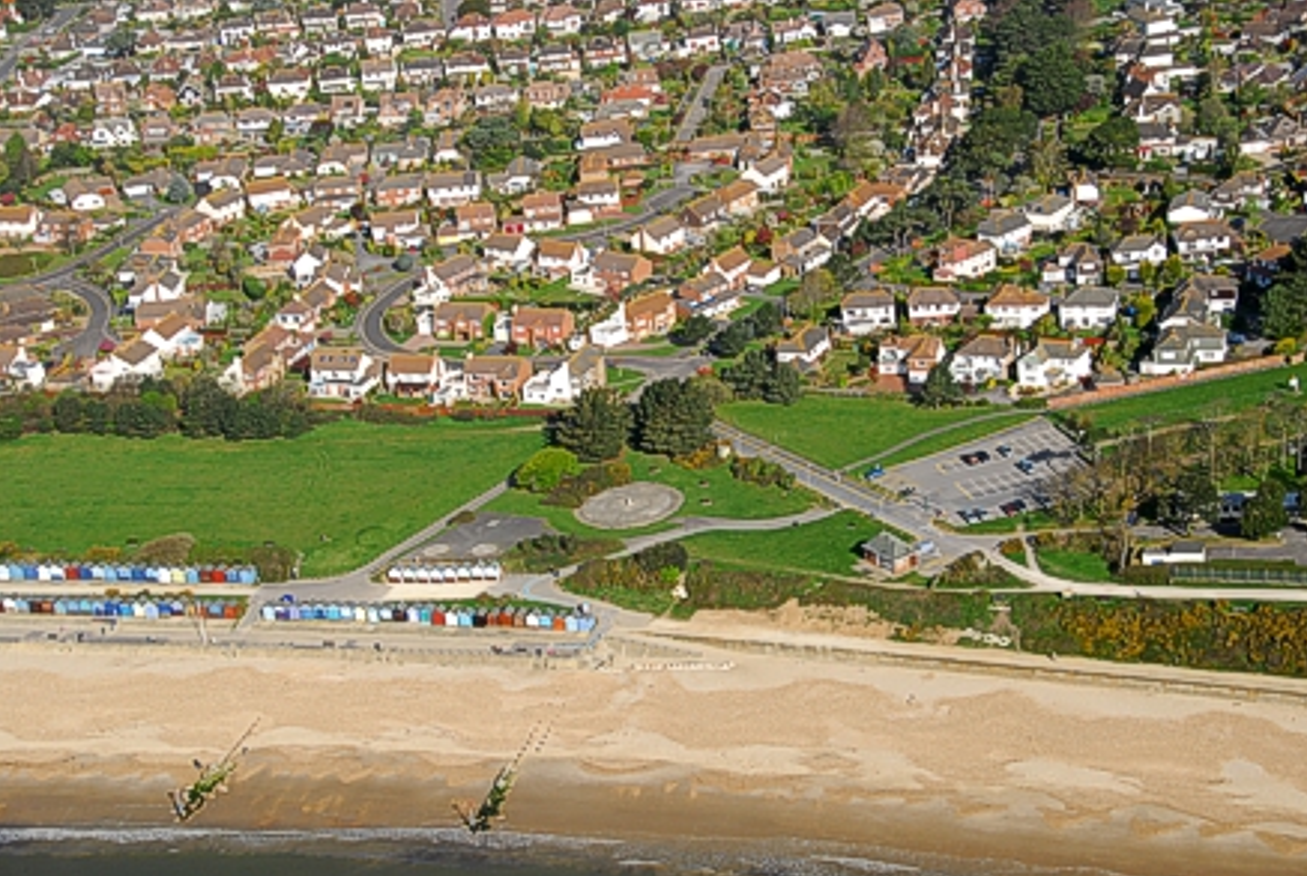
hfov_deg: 28.4
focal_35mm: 71
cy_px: 447
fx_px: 2582
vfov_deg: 19.3
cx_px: 670
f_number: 8
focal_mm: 46
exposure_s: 1/400
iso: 160
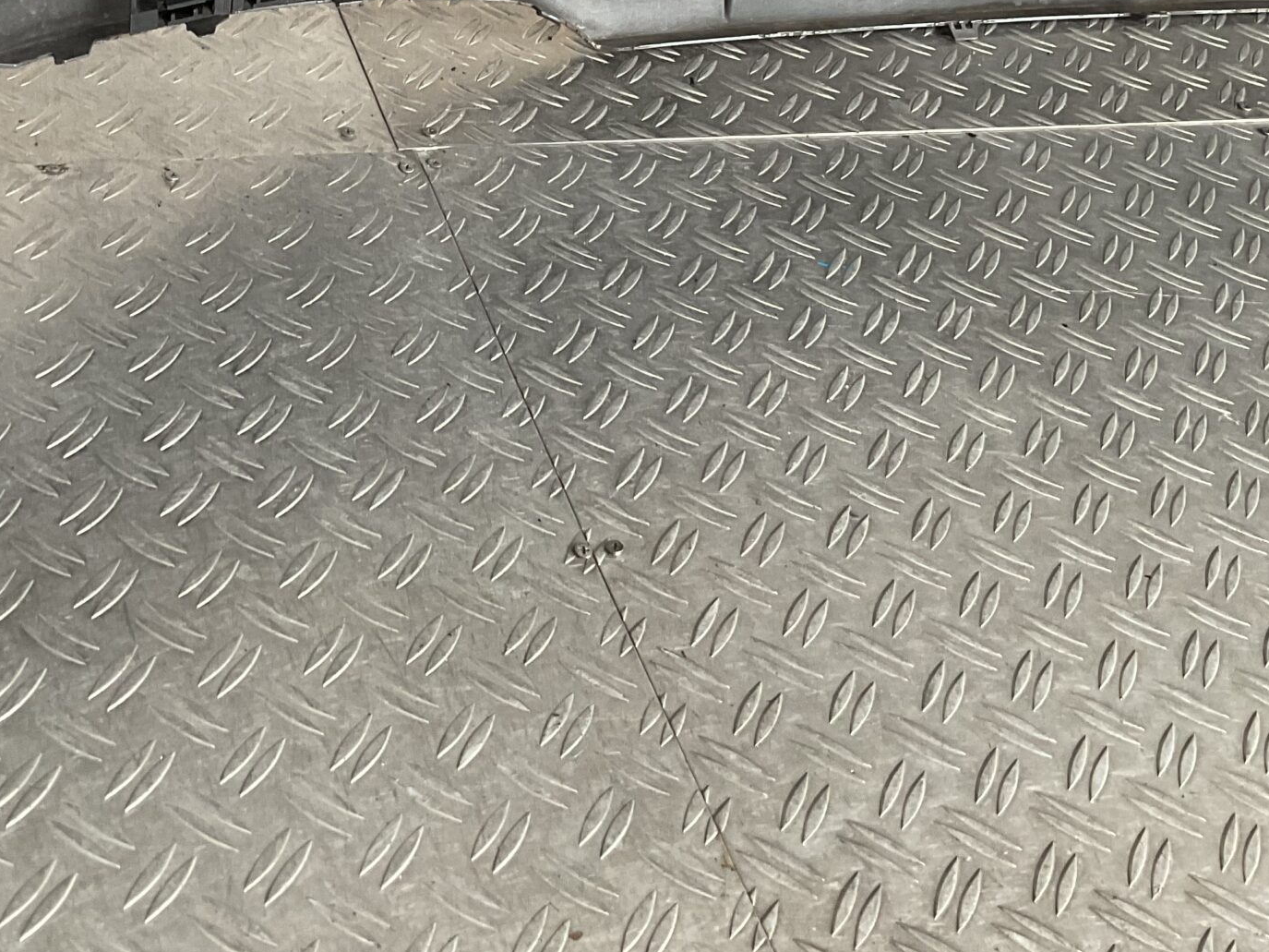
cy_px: 93
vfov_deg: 26.1
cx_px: 365
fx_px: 1979
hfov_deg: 35.0
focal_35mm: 54
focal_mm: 3
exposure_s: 1/50
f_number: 1.8
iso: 80
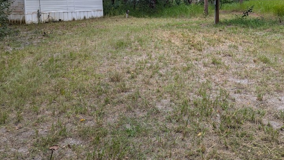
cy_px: 37
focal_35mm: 37
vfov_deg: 31.3
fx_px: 279
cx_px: 164
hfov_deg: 53.8
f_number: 1.85
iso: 32
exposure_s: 1/599
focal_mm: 6.81
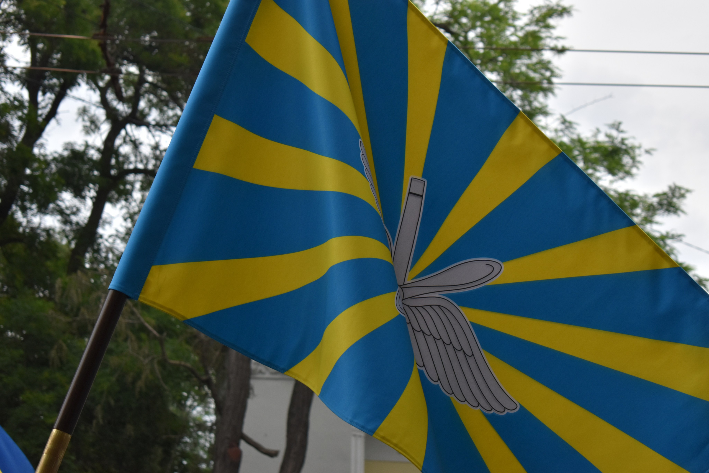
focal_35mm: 82
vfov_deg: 16.6
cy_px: 236
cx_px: 354
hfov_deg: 24.6
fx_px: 1625
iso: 400
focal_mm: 55
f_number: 5.6
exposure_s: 1/1250
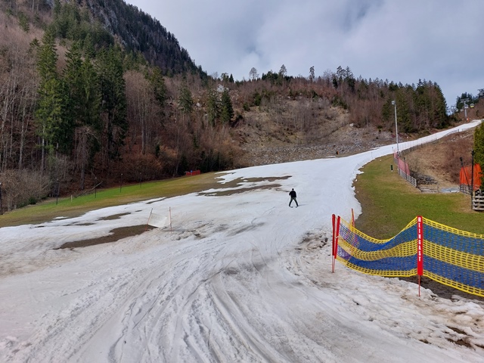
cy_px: 182
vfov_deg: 54.9
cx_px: 242
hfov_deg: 69.4
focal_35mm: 25
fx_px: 350
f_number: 1.8
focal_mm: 5.23
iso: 25
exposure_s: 1/1394
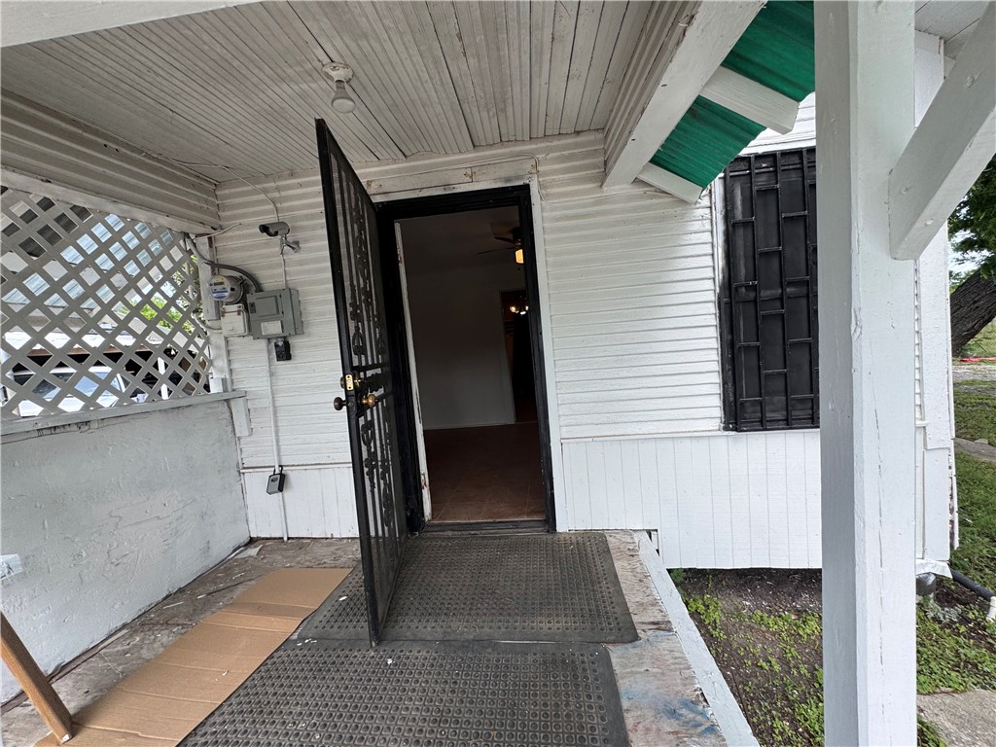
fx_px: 403
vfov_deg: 85.7
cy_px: 374
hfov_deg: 102.1
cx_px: 498
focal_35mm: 14
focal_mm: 2.22
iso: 40
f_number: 2.2
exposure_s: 1/383
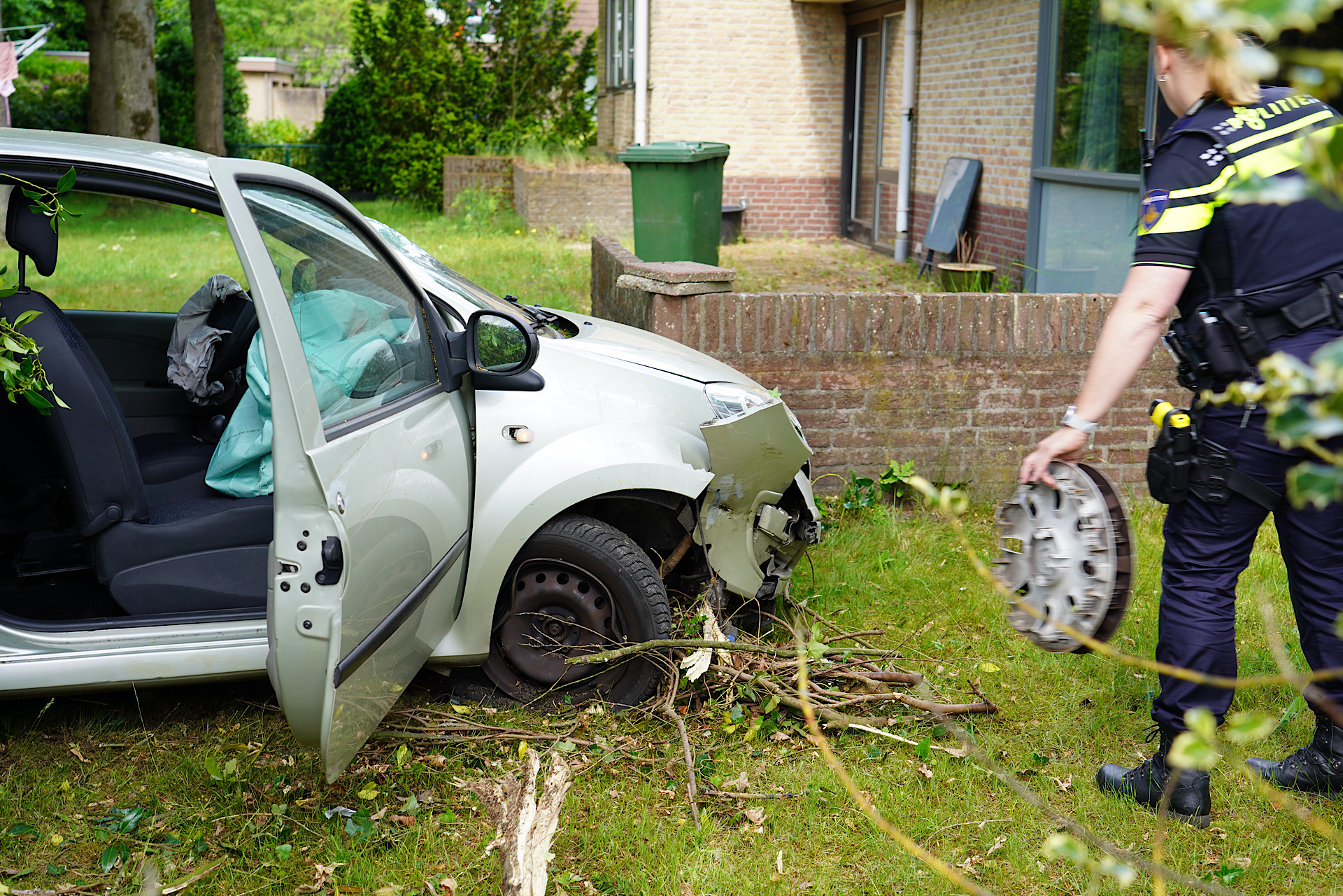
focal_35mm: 43
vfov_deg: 31.2
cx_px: 672
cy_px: 448
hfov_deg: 45.4
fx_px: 1604
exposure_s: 1/80
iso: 100
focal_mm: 43
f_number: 4.5
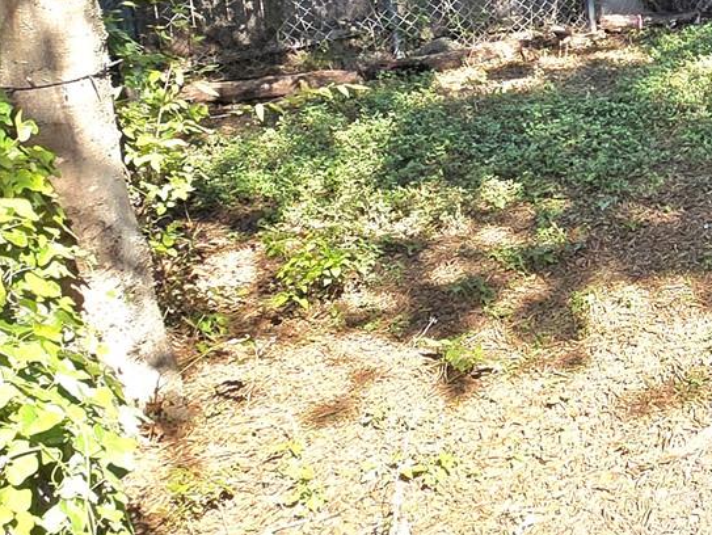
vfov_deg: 27.4
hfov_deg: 28.2
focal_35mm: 49
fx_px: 1009
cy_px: -45
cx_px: 1027
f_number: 2.2
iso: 50
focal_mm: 2.2
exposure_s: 1/526
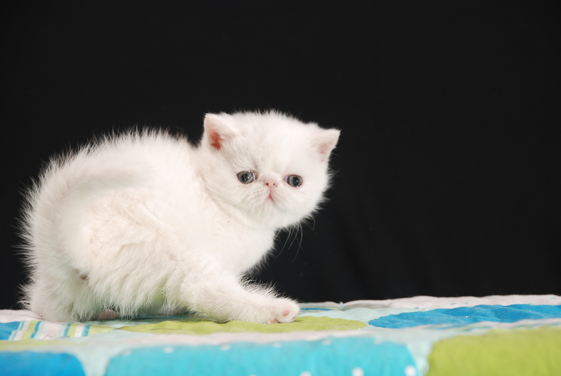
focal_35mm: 142
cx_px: 280
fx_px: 2223
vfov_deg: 9.7
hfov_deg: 14.4
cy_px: 188
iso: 100
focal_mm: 95
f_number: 7.1
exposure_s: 1/100
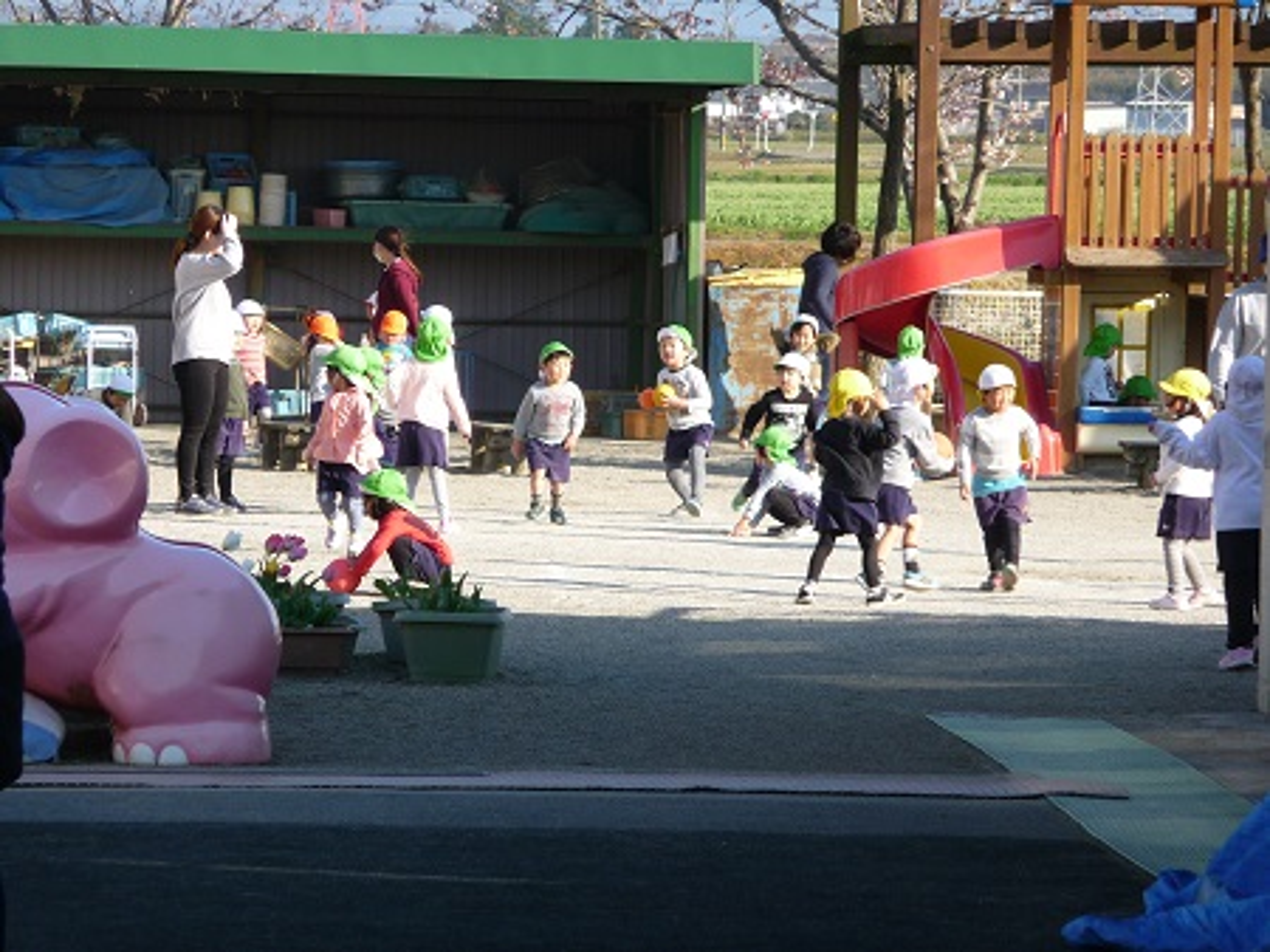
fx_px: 10267
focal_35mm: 280
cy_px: 476
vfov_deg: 5.3
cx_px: 635
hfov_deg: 7.1
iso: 100
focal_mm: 47
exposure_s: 1/200
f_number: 4.9
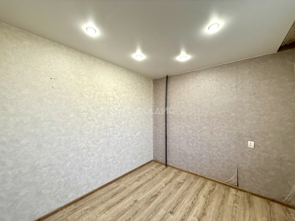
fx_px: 119
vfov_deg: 85.7
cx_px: 148
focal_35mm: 14
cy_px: 110
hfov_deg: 102.1
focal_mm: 2.22
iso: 250
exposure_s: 1/100
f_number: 2.2
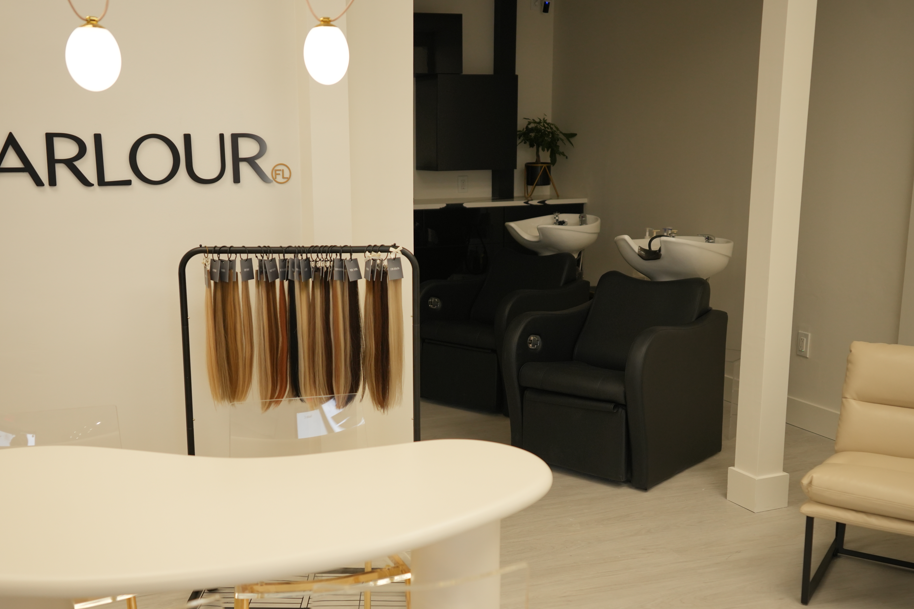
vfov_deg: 33.4
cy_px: 336
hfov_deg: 48.4
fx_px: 1015
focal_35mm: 40
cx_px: 407
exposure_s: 1/500
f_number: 2.8
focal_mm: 35
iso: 800
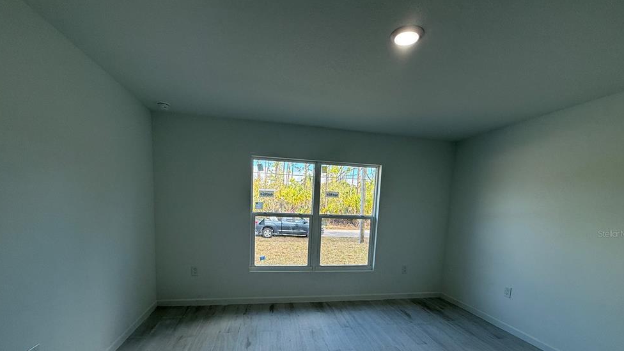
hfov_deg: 99.4
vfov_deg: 65.4
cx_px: 309
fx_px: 265
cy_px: 233
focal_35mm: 16
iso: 64
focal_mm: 2.22
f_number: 2.2
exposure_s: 1/127
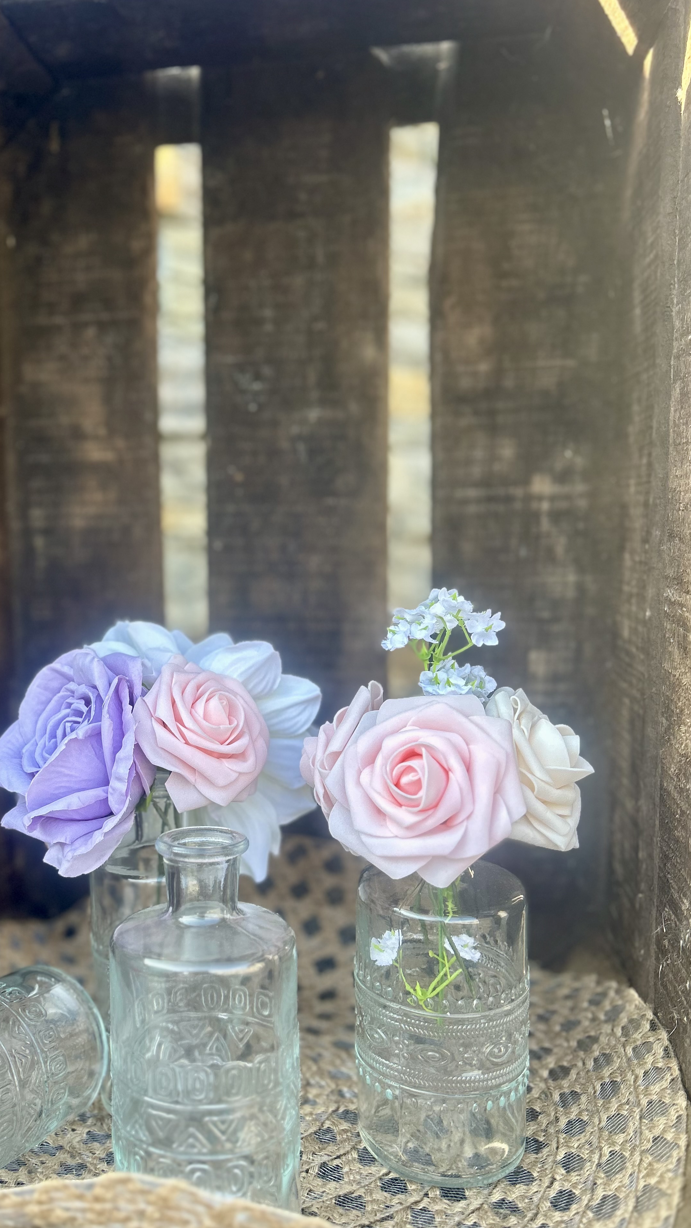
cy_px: 631
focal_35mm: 30
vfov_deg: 64.3
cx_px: 208
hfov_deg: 38.3
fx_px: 977
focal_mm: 5.7
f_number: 1.5
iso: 40
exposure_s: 1/241
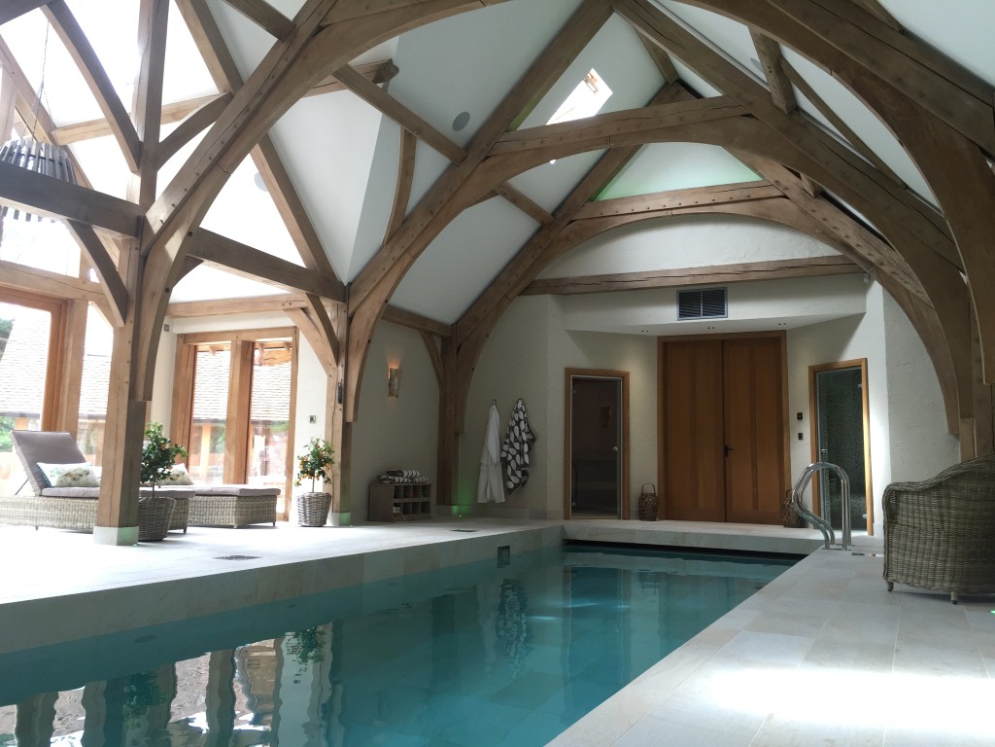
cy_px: 374
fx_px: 834
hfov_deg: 61.7
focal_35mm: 29
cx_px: 498
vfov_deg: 48.2
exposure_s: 1/60
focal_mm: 4.15
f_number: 2.2
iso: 40
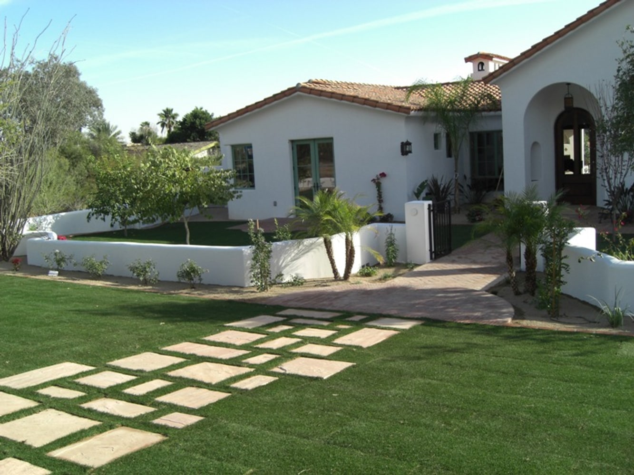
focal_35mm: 38
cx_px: 317
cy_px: 238
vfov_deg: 37.7
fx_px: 696
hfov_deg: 49.0
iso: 80
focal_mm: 7.9
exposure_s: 1/320
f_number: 4
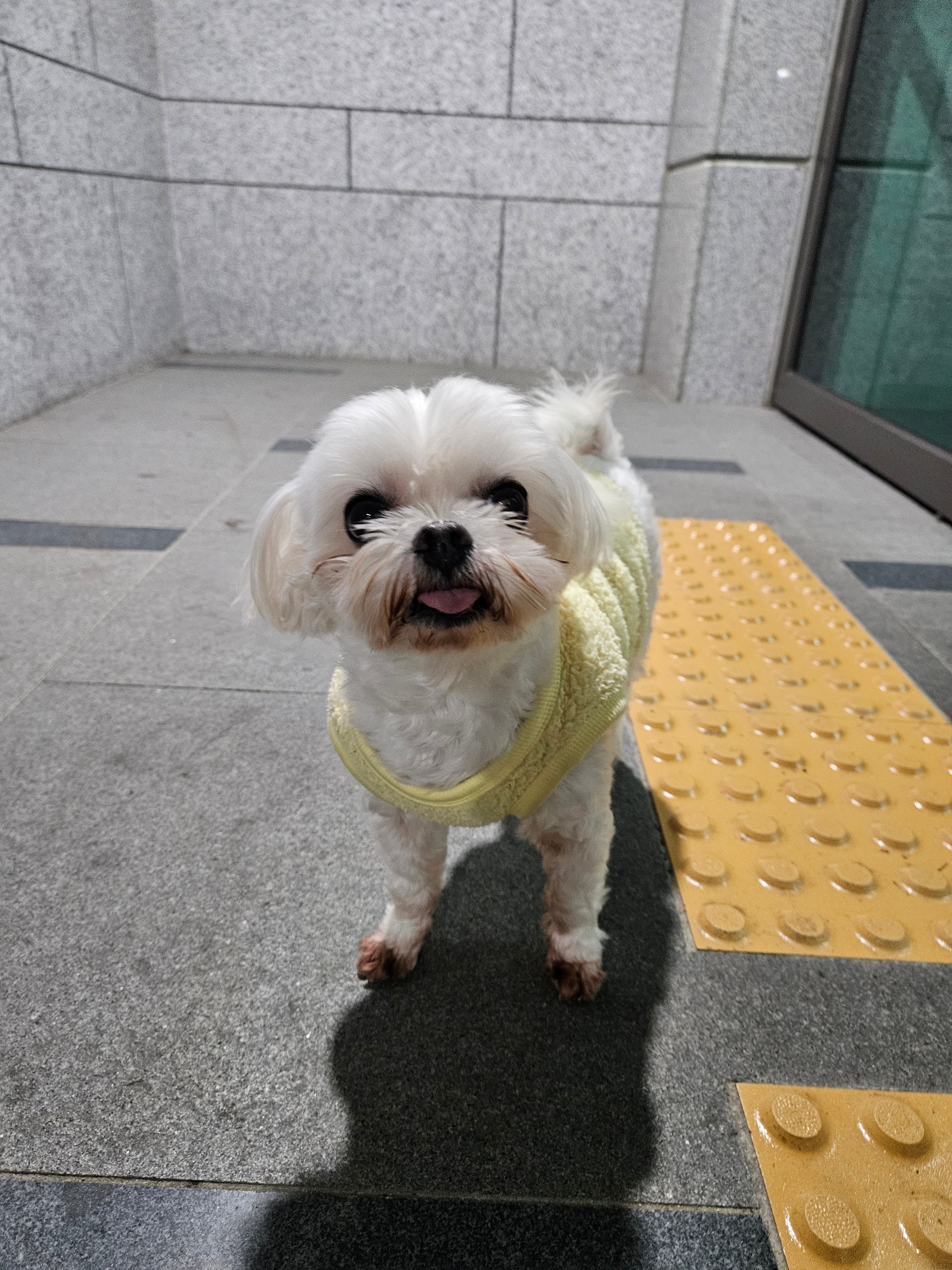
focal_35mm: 23
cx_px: 476
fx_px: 843
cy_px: 635
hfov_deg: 58.9
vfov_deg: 73.9
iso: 800
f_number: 1.8
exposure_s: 1/60
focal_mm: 5.4
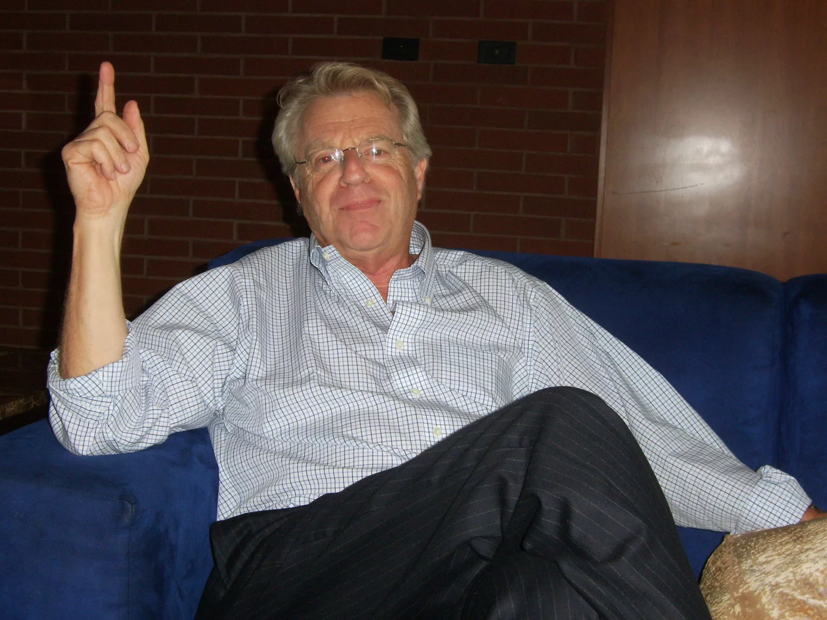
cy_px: 310
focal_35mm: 60
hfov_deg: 32.2
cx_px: 414
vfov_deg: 24.4
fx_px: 1433
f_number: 6.4
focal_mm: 12.3
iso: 150
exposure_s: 1/40
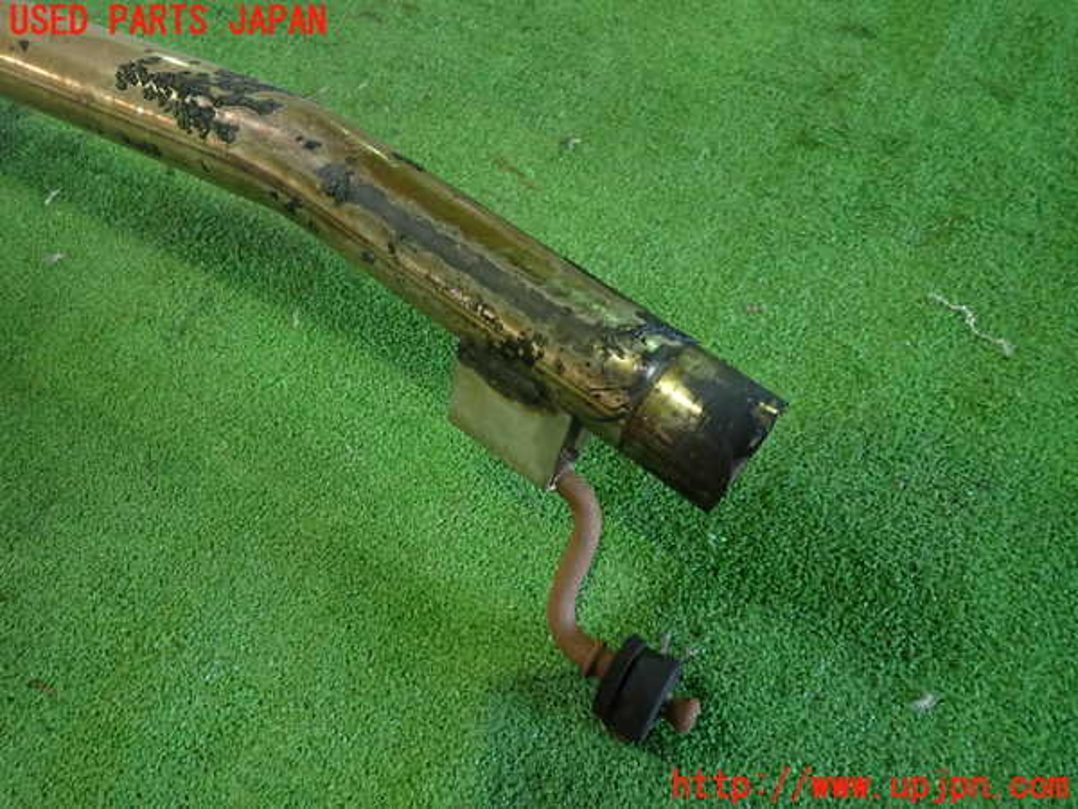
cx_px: 539
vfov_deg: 54.9
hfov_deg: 69.4
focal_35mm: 25
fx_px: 779
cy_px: 404
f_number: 2
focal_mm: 4.5
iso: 400
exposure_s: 1/30
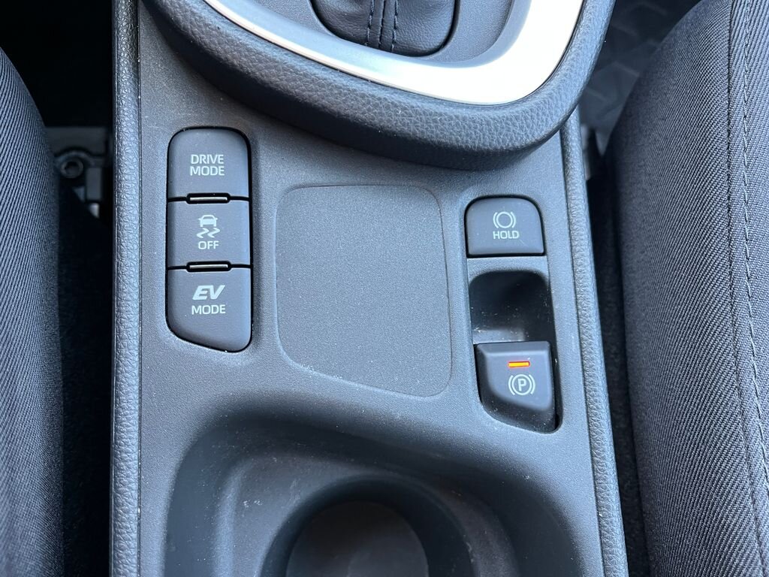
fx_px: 578
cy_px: 288
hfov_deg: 67.3
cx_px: 384
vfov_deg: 53.1
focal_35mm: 26
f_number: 1.6
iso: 250
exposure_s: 1/60
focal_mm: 5.1
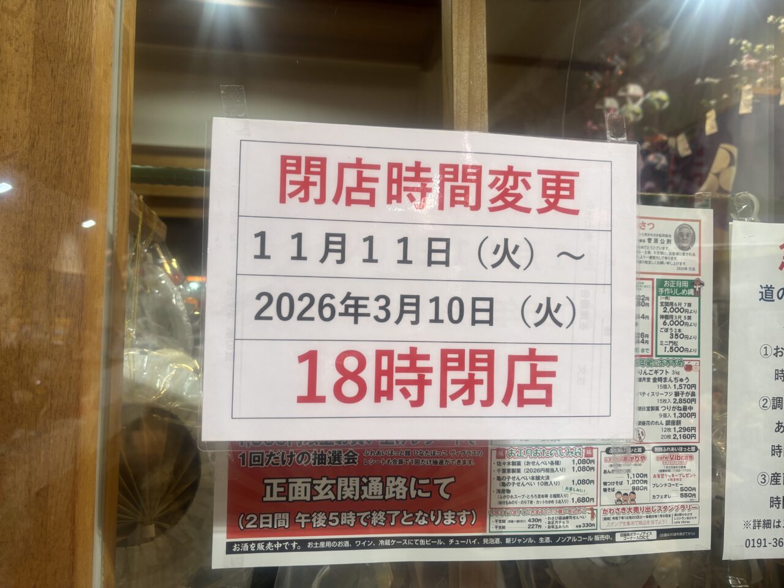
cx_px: 392
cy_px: 294
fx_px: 589
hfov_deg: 67.3
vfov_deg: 53.1
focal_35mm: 26
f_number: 1.6
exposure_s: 1/50
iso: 64
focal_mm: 5.96
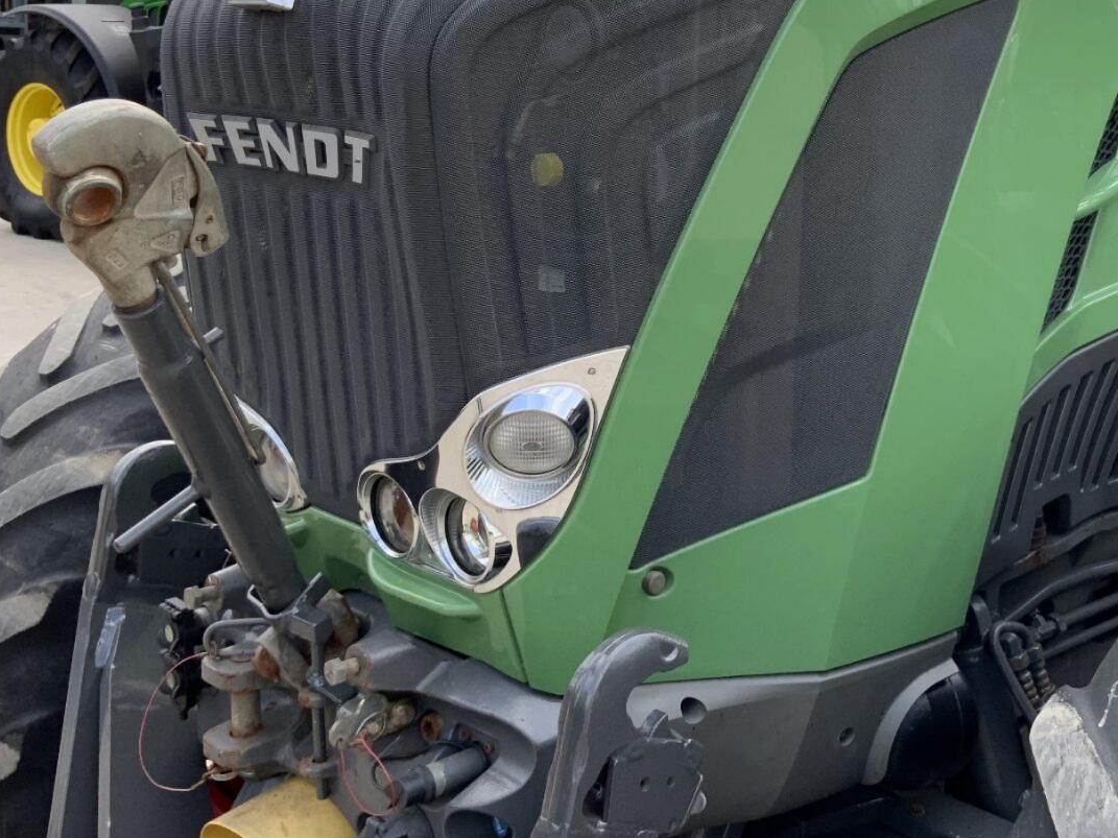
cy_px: 224
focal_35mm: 52
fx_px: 1679
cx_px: 842
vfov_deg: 27.7
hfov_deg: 36.0
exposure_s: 1/345
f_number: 1.8
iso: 16
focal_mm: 3
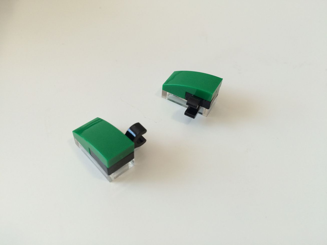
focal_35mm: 29
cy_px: 122
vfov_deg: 48.2
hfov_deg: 61.7
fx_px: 274
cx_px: 164
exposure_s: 1/30
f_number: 2.2
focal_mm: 4.15
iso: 50
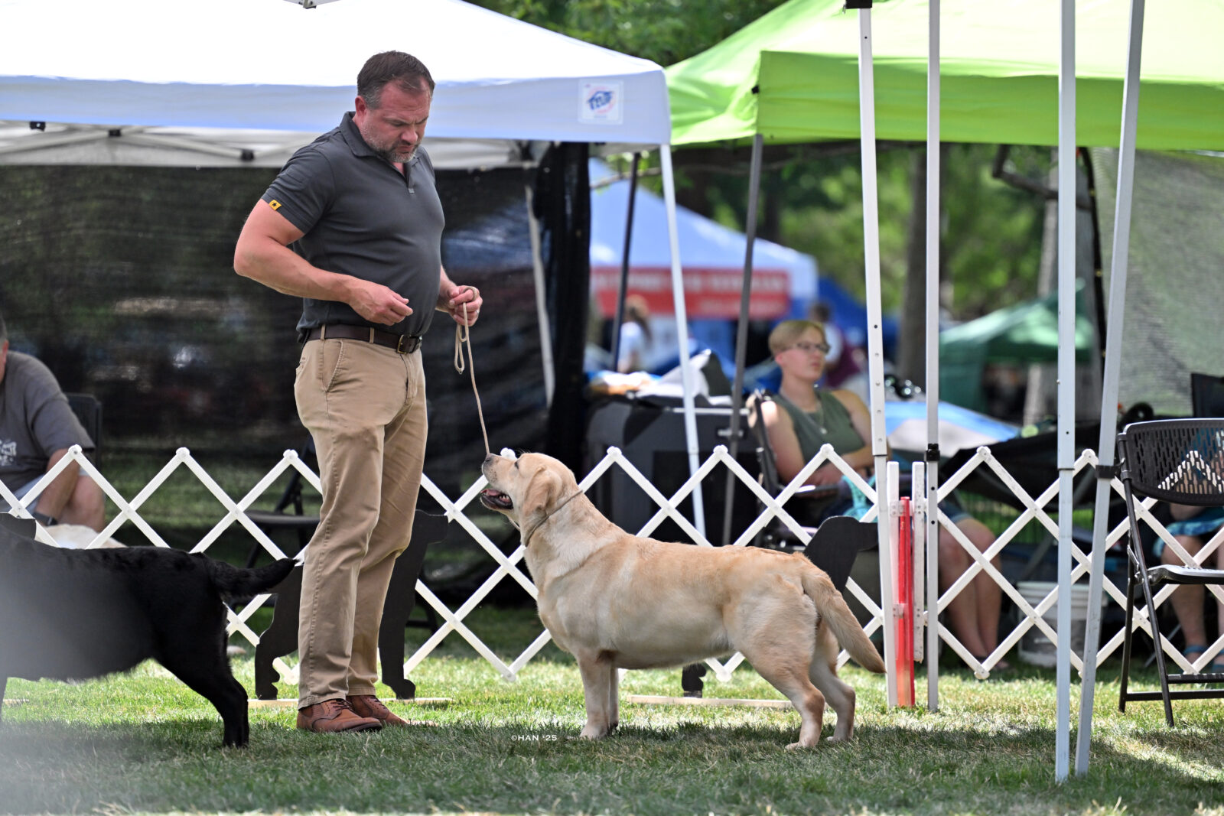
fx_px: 6290
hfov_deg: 11.1
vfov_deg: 7.4
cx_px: 612
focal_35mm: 185
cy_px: 408
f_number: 4
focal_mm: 185
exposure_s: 1/5000
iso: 1250
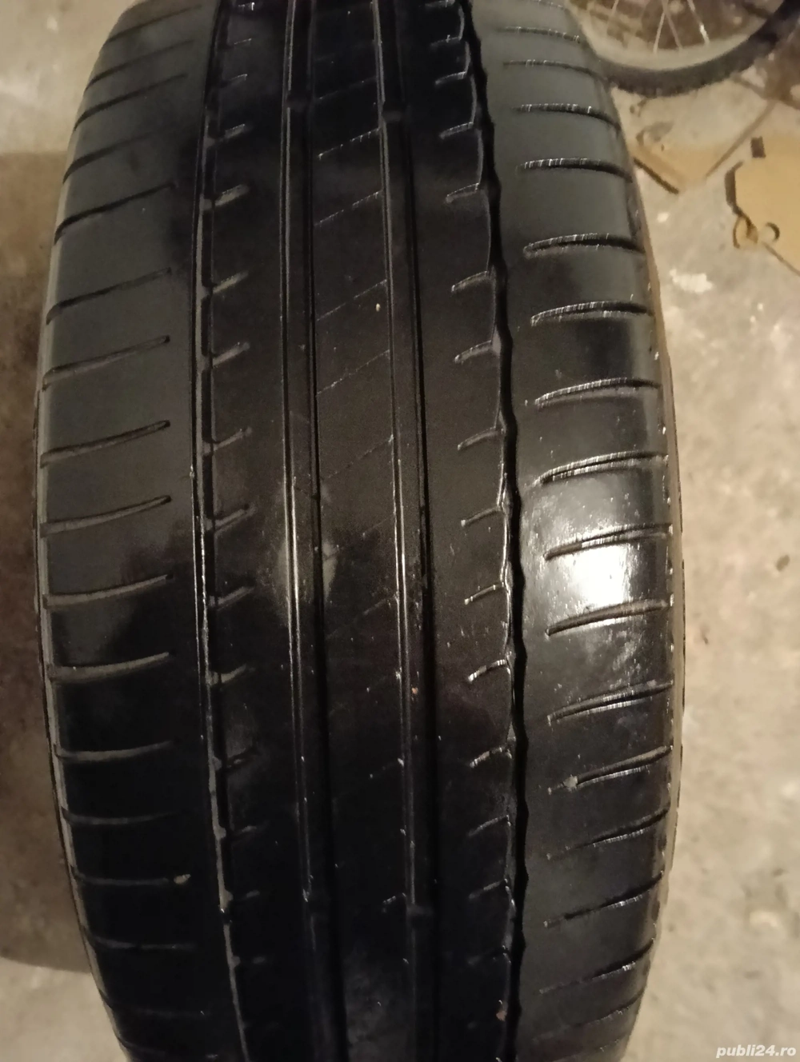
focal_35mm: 27
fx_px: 830
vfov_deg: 65.2
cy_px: 531
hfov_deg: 51.5
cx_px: 400
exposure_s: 1/15
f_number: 1.8
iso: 4000
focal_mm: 3.98
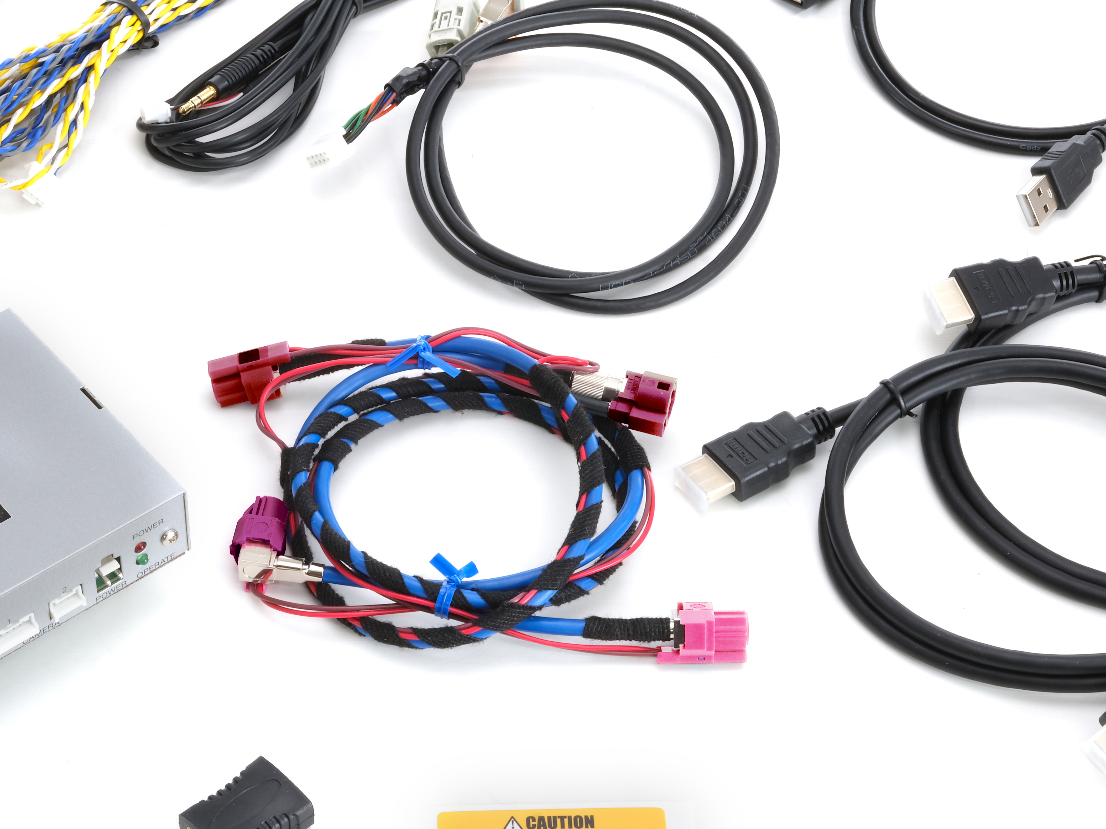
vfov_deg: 15.1
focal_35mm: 98
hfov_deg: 20.0
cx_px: 371
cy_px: 327
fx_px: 3131
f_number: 32
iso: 100
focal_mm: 63
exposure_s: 4
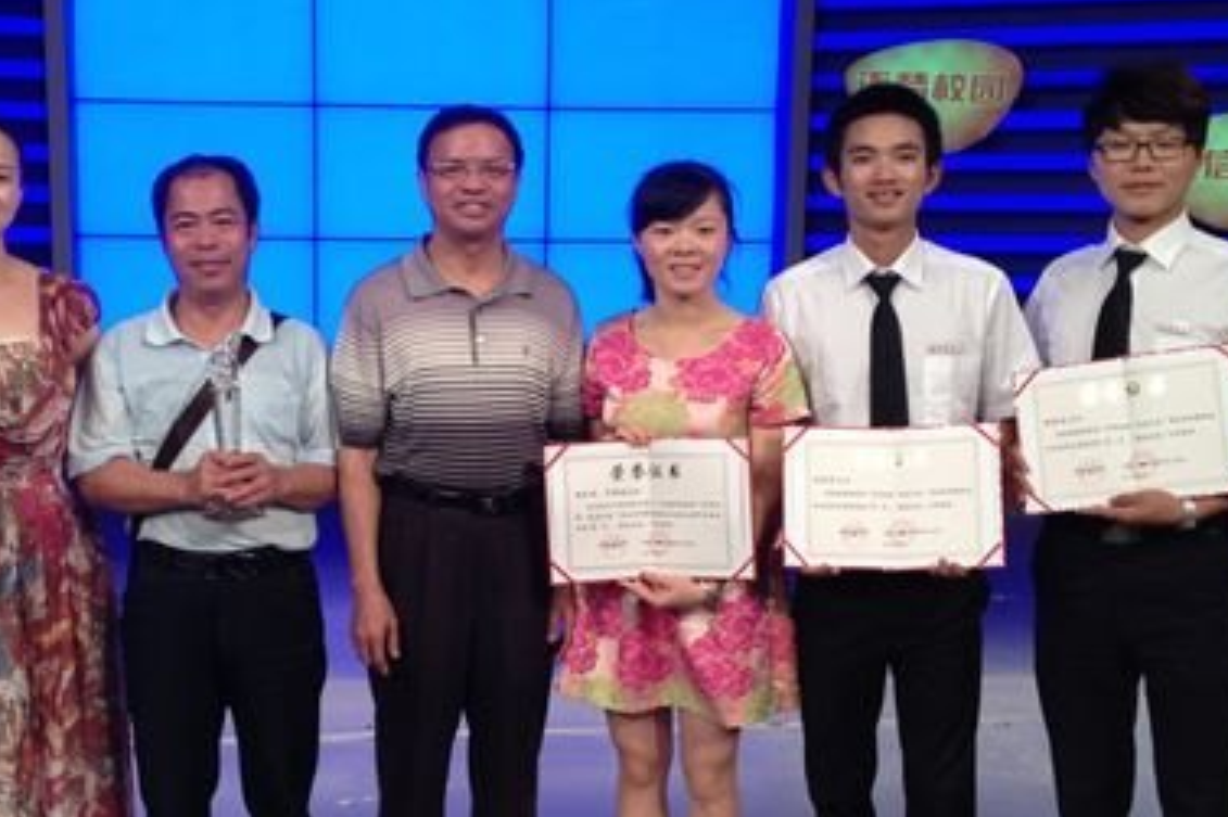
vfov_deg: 23.3
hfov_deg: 34.4
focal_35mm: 58
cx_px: 479
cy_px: 465
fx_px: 1977
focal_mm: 4.28
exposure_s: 1/60
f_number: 2.4
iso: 64
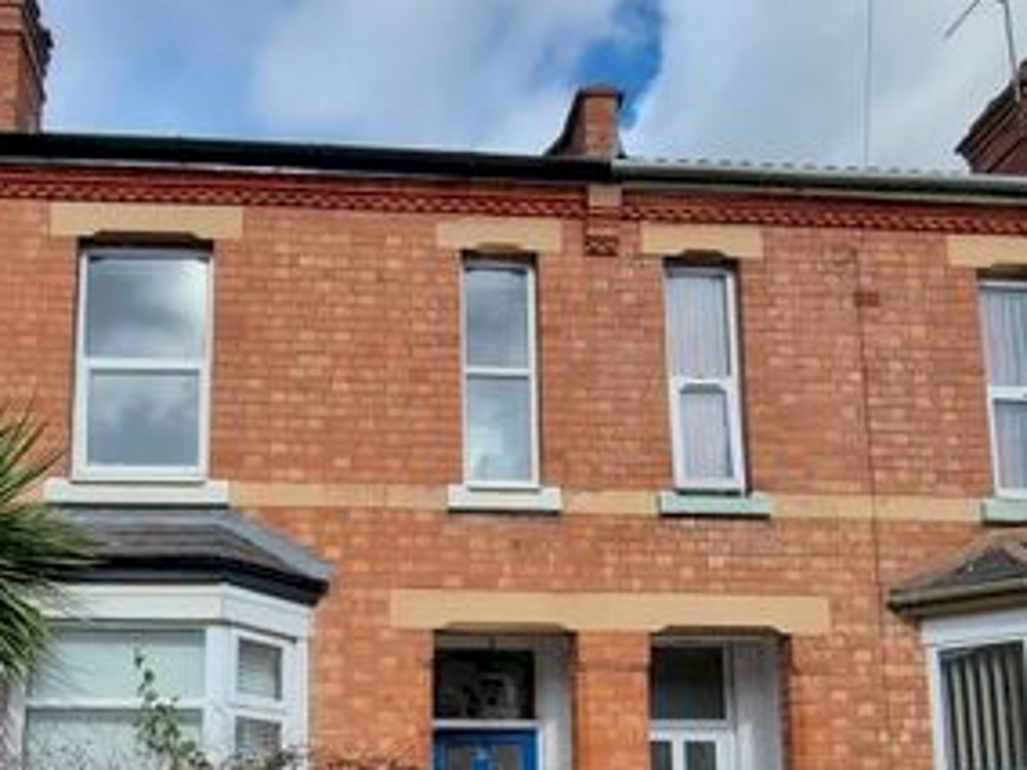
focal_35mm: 32
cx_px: 347
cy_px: 710
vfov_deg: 40.4
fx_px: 949
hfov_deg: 55.7
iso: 50
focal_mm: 2.2
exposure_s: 1/1216
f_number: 2.2
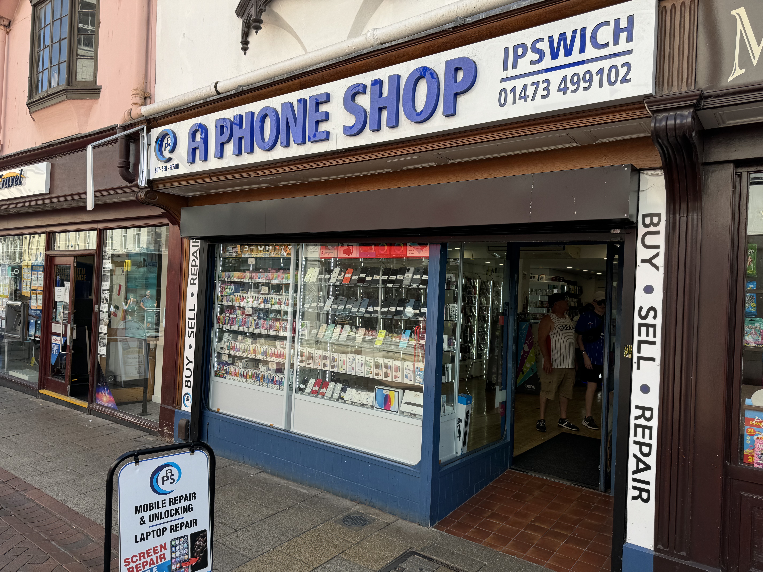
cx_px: 382
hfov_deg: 71.6
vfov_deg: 56.8
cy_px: 286
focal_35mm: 24
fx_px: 529
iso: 80
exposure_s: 1/1094
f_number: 1.78
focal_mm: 6.76
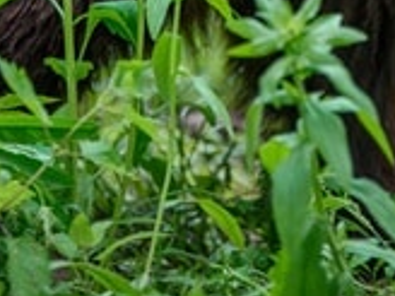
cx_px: 335
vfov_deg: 3.1
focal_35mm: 476
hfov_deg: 4.2
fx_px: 5432
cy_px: -173
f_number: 3.2
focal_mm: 135
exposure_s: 1/640
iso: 360
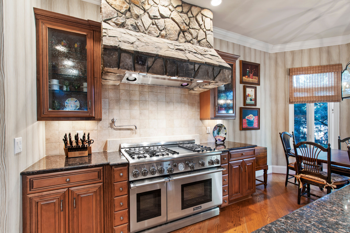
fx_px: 146
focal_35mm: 15
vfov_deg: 77.3
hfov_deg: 100.4
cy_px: 116
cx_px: 175
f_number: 8
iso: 100
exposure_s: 2
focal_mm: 10
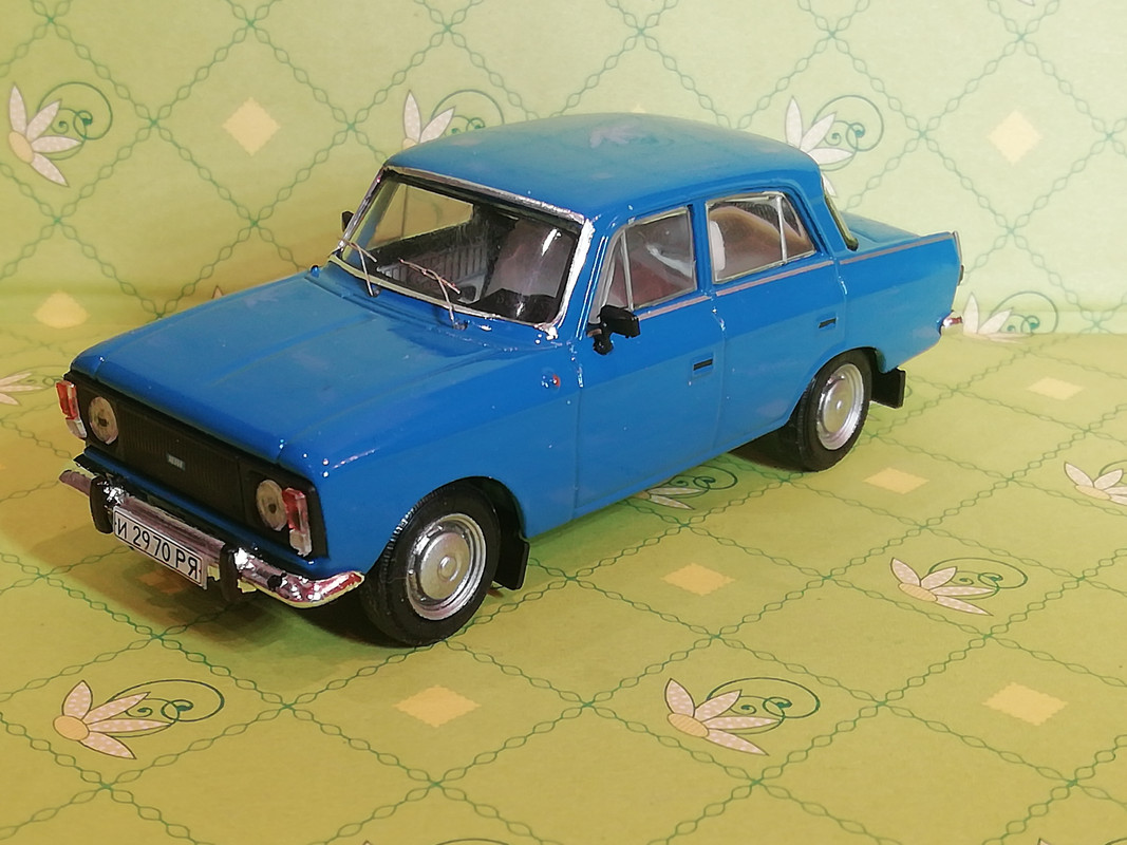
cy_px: 422
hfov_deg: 32.7
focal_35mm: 59
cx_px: 564
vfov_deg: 24.8
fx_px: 1921
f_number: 2.2
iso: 160
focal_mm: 3.46
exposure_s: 1/33.3
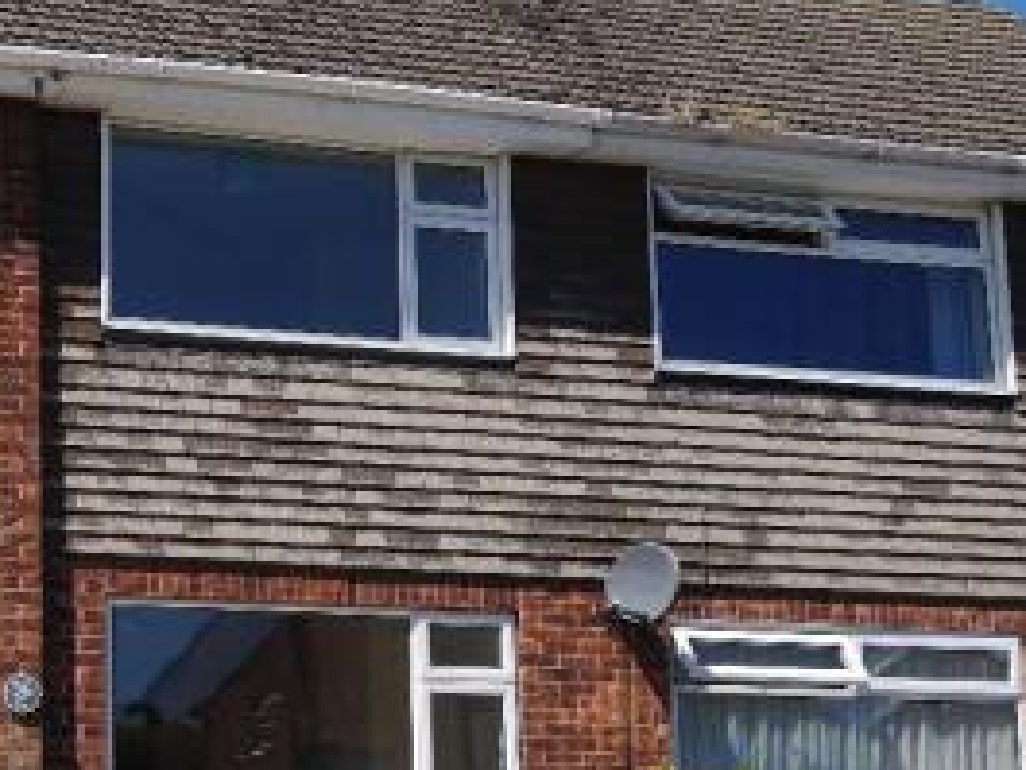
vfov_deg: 18.6
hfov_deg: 23.9
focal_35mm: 79
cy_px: 517
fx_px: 2343
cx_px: 66
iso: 160
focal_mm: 18
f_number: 8
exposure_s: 1/400
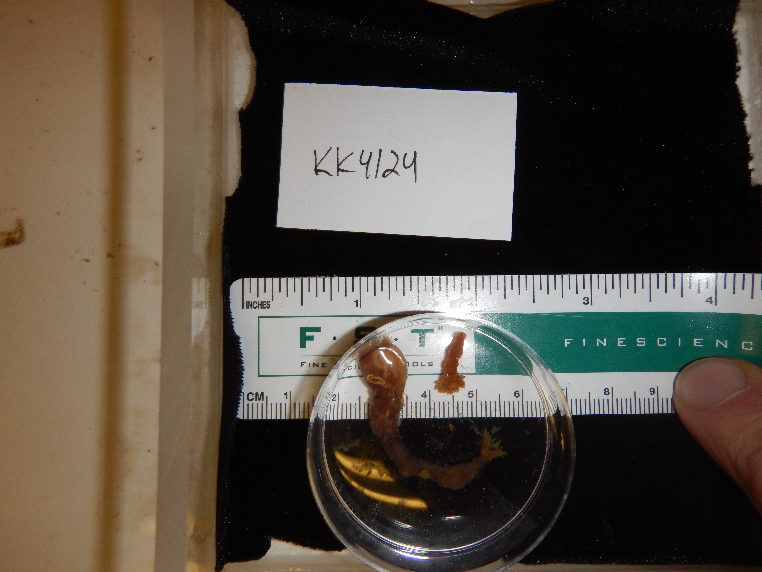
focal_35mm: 24
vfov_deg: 56.8
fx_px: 528
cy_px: 286
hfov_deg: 71.6
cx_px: 381
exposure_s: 1/30
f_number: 8.2
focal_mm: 4.3
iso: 200
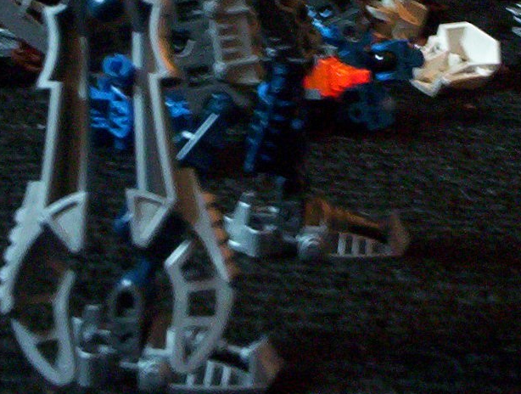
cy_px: 31
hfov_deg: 18.8
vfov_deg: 14.6
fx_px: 1524
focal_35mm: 101
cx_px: 541
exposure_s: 1/8
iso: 200
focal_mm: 4.99
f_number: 4.5
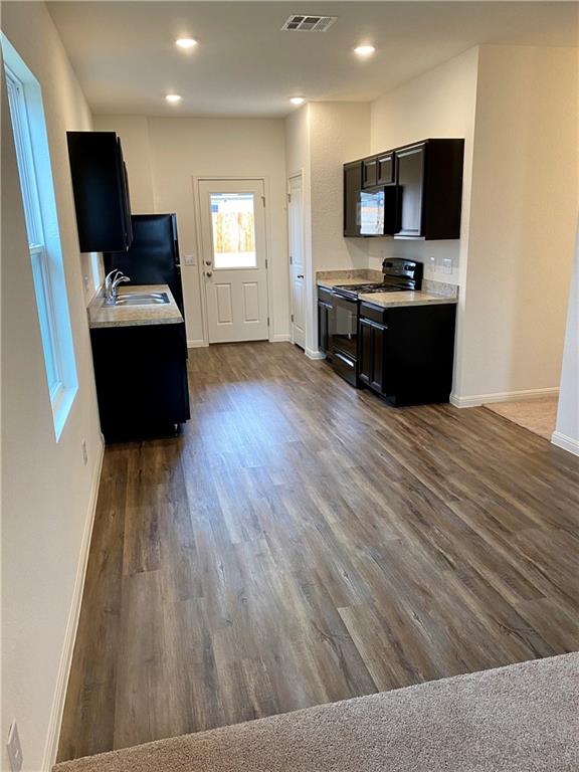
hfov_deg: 53.1
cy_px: 386
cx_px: 290
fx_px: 580
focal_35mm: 26
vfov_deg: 67.3
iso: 125
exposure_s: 1/60
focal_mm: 4.25
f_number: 1.8
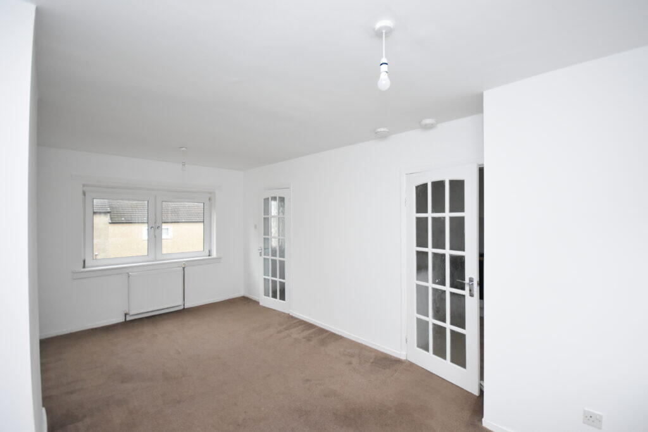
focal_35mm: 15
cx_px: 324
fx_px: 270
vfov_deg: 77.3
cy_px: 216
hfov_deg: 100.4
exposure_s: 1/60
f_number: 4
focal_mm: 10
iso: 1400
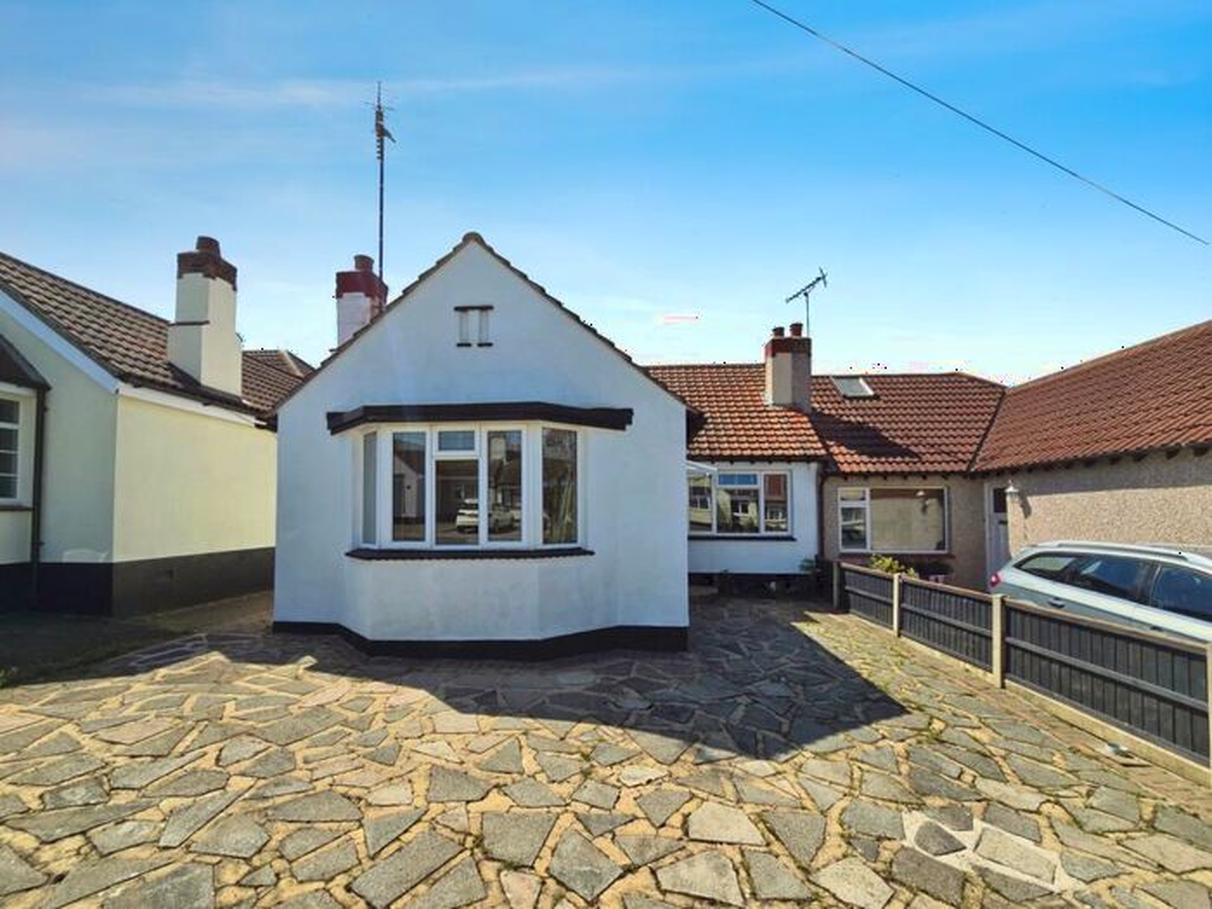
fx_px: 455
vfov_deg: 89.9
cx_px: 606
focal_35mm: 13
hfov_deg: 106.2
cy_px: 454
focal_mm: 2.2
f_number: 2.2
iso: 50
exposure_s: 1/2913
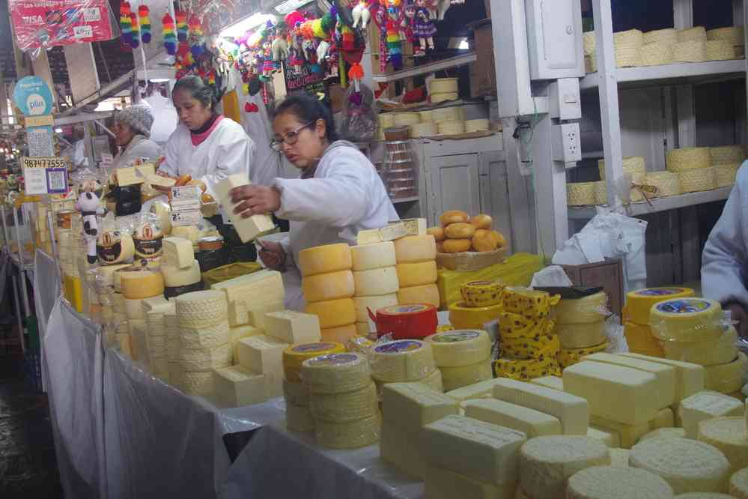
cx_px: 374
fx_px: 748
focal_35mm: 36
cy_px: 250
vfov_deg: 36.9
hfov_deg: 53.1
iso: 800
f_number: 5.6
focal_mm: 24
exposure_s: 1/50
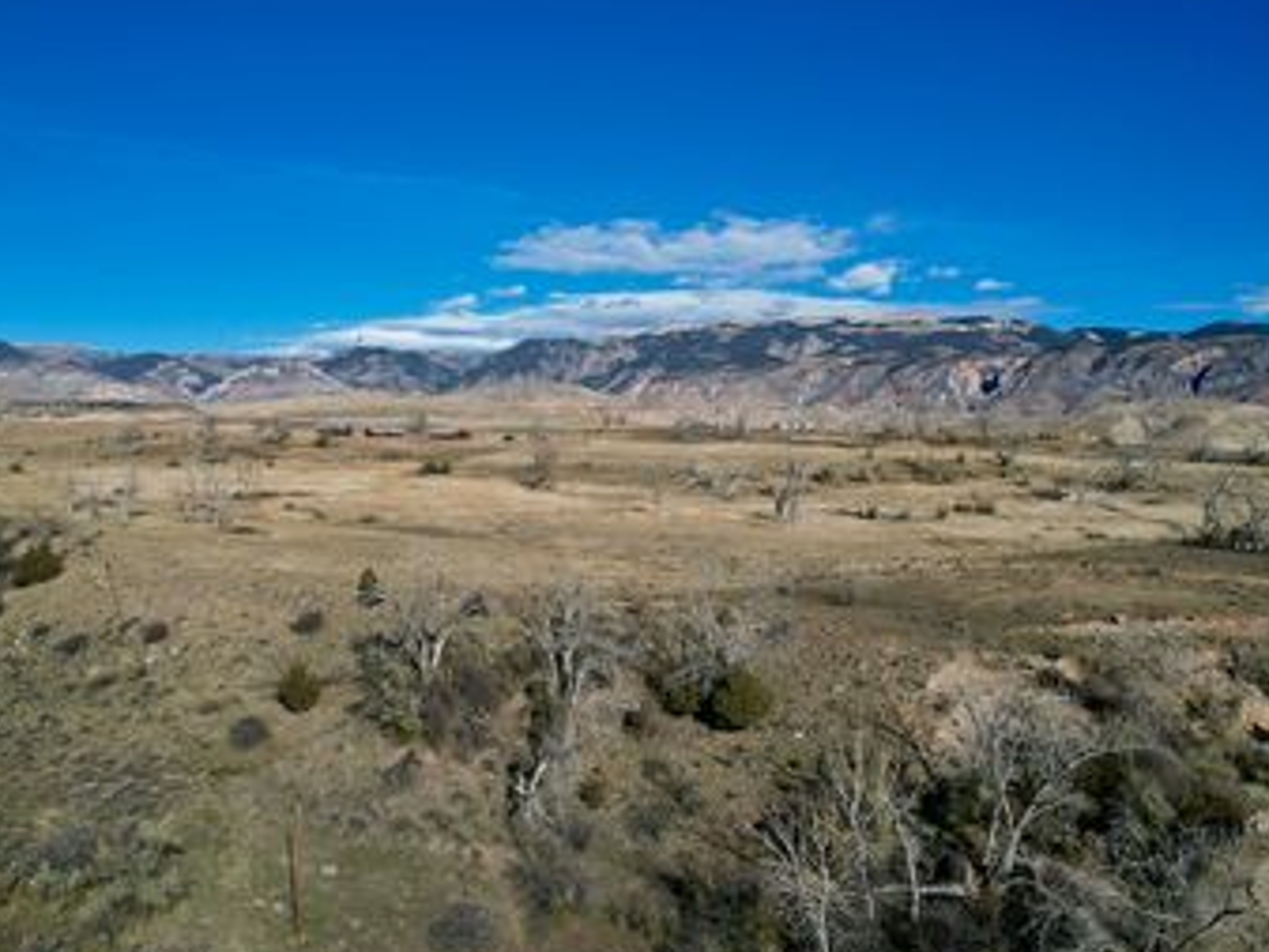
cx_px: 606
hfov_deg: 65.3
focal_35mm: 27
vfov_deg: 51.4
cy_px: 461
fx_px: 990
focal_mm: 8.38
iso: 100
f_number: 2.8
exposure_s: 1/4000
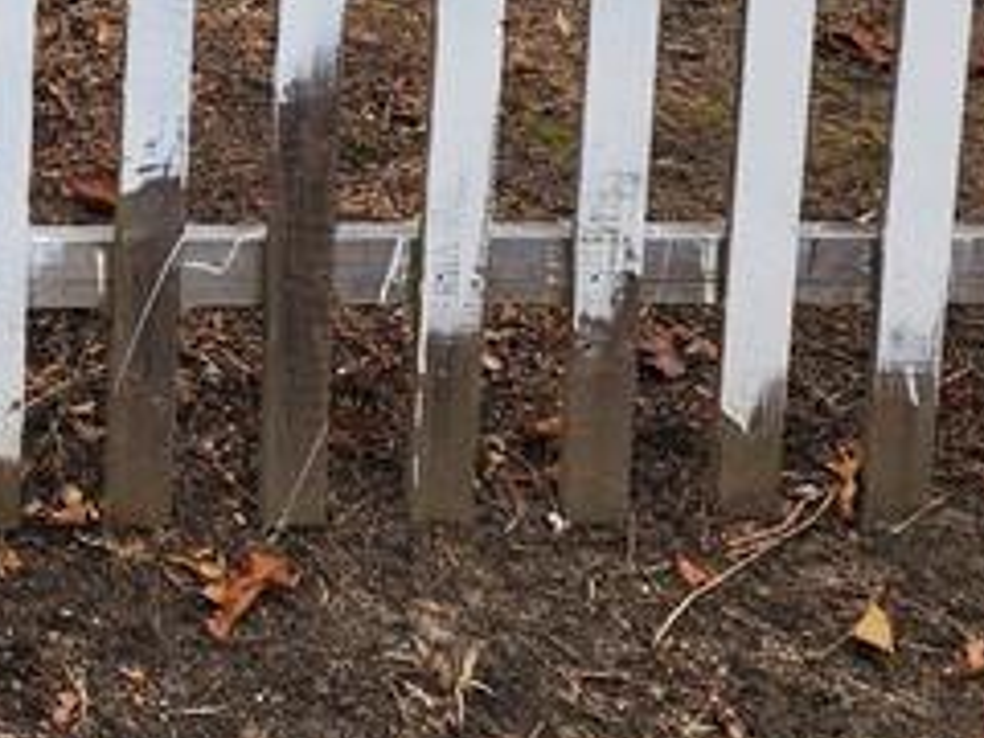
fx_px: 2786
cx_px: -656
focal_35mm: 98
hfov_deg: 17.2
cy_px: -709
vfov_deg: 13.2
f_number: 1.8
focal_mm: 6.4
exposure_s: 1/180
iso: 25
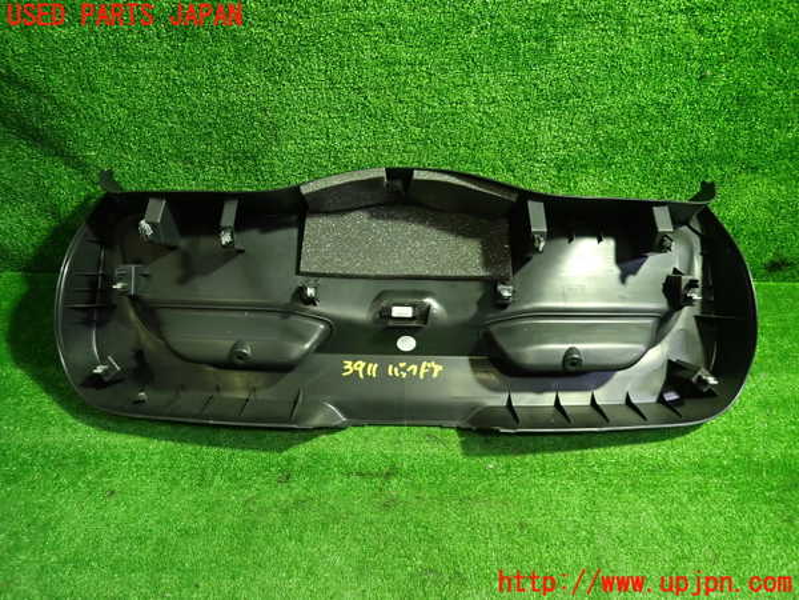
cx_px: 400
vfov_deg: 54.9
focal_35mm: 25
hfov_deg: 69.4
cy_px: 300
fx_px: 577
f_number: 2
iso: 400
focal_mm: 4.5
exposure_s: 1/30
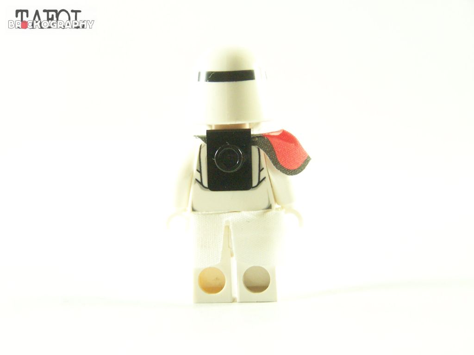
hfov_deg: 18.7
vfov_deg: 14.1
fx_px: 1438
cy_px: 178
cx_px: 237
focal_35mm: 105
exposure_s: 1/60
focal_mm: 17.5
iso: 400
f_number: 3.2
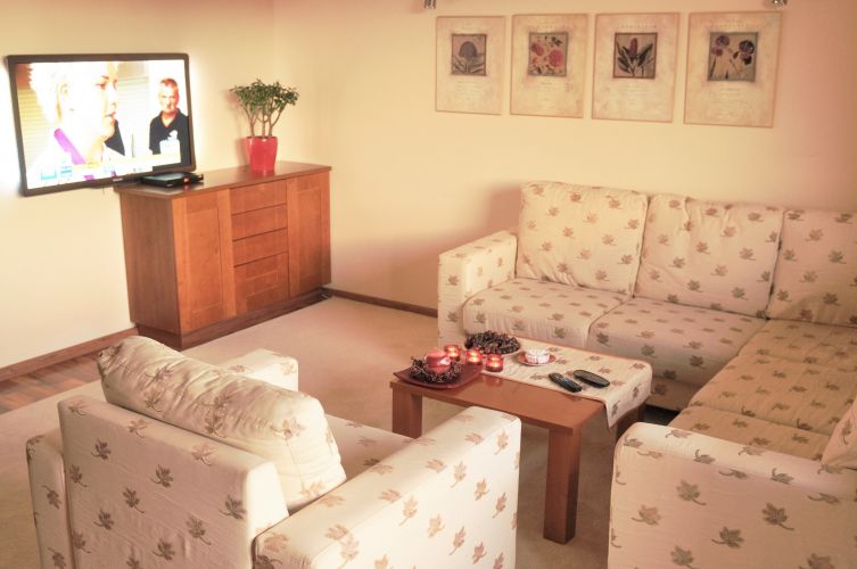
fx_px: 856
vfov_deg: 36.8
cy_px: 284
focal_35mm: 36
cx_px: 428
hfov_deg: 53.2
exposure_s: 1/30
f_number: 2.8
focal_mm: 24
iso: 720
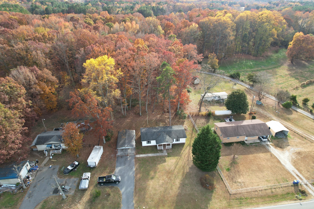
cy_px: 104
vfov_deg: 57.2
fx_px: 192
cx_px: 157
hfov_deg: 78.6
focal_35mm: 22
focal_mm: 8.38
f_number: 2.8
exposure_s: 1/320
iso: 110
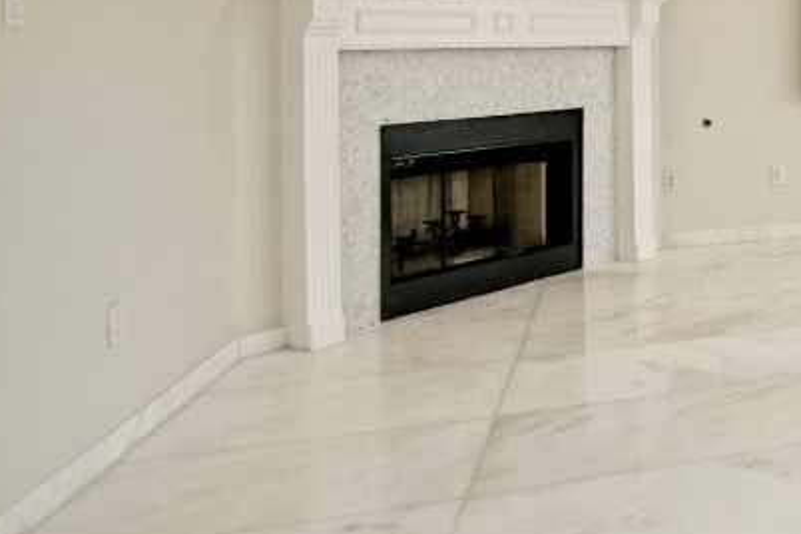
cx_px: 1092
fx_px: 957
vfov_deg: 29.5
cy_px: 22
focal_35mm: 43
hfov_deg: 31.9
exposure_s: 1/80
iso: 320
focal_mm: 10
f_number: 4.5
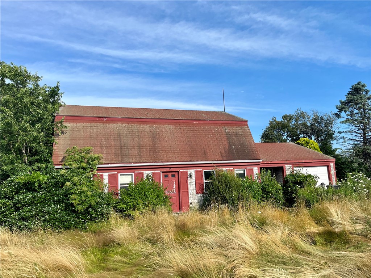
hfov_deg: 67.3
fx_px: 279
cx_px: 186
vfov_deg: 53.1
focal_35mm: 26
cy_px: 139
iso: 50
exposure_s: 1/3049
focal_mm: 5.1
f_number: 1.6
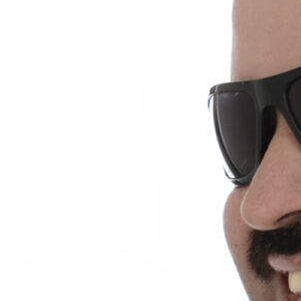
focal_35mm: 640
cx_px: 320
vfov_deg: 2.7
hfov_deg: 2.7
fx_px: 6296
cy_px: 300
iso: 200
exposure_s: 1/125
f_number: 9
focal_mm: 98
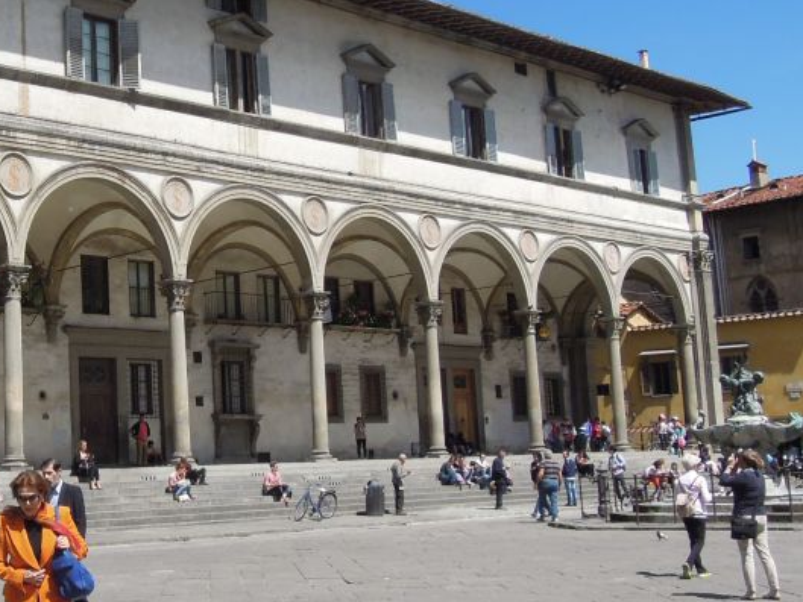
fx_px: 1392
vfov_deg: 24.4
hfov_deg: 30.5
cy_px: 264
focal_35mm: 60
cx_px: 53
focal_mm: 5.5
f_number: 4.2
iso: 160
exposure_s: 1/1250
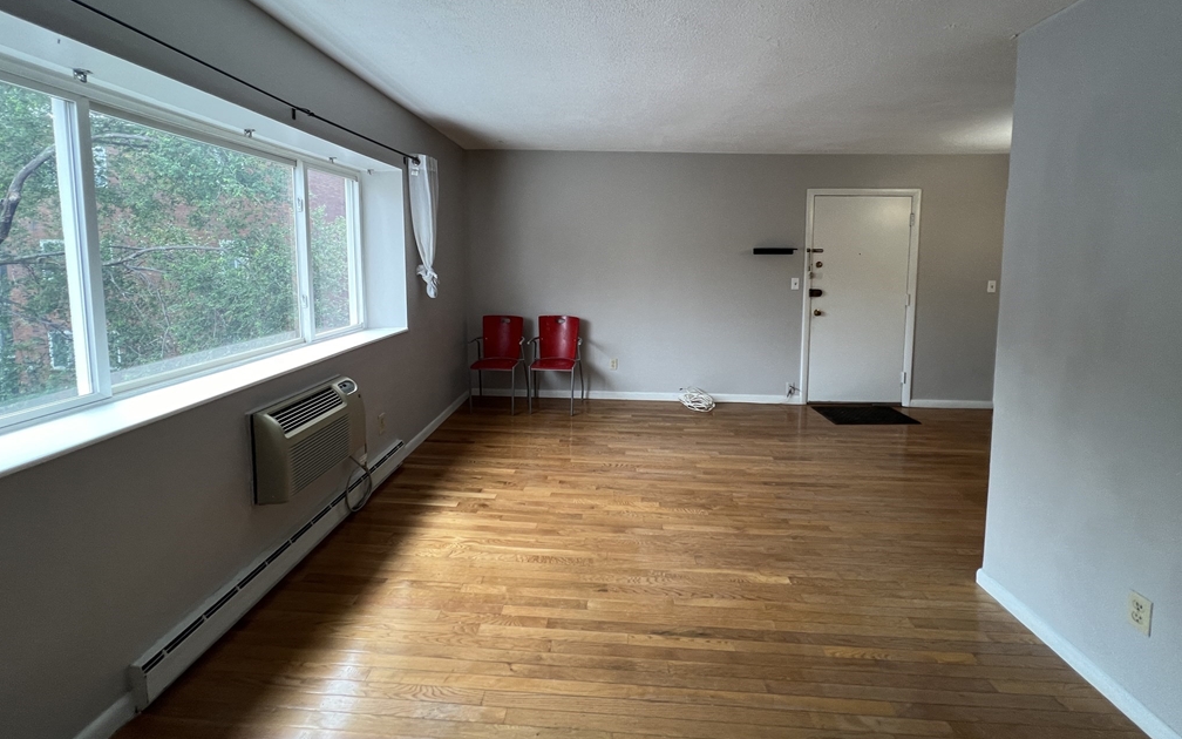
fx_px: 451
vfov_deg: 77.8
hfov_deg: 105.3
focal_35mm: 14
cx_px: 598
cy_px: 299
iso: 125
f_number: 1.8
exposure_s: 1/120
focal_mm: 1.57
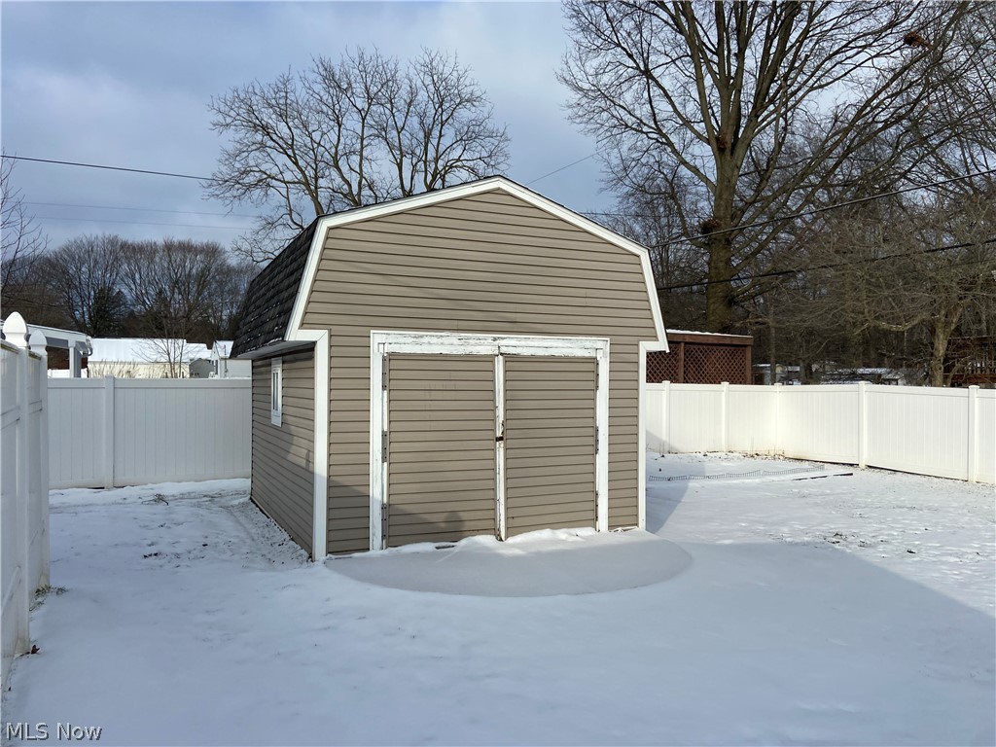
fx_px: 748
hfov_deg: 67.3
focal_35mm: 26
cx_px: 498
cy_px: 374
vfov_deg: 53.1
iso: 32
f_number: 1.8
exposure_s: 1/4608
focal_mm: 4.25
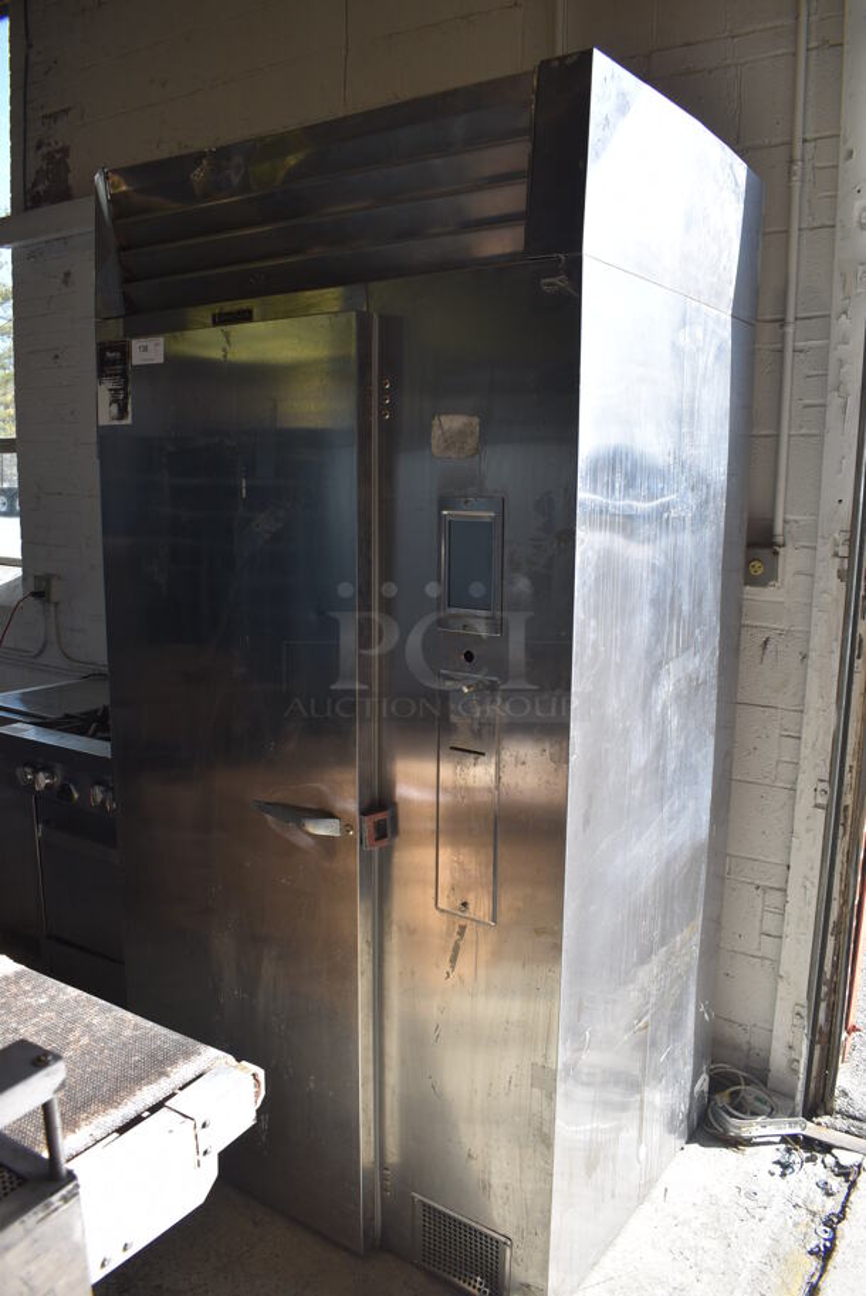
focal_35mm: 27
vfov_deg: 67.3
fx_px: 973
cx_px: 433
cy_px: 648
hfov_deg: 48.0
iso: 200
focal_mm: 18
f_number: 5.6
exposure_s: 1/250
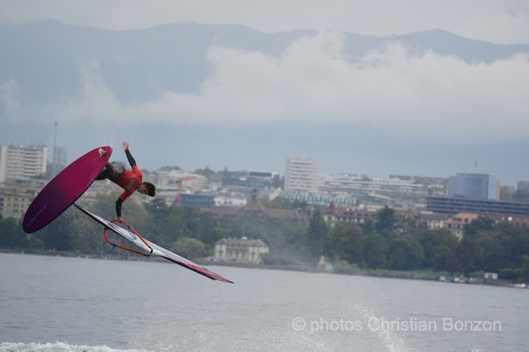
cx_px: 264
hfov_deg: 8.1
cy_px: 176
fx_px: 3717
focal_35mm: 253
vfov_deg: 5.4
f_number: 5.6
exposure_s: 1/1000
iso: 640
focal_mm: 253
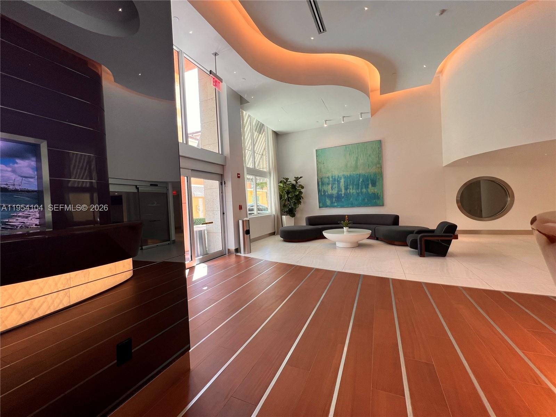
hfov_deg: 106.2
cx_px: 278
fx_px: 209
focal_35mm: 13
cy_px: 208
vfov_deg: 89.9
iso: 80
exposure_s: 1/120
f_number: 1.8
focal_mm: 1.57
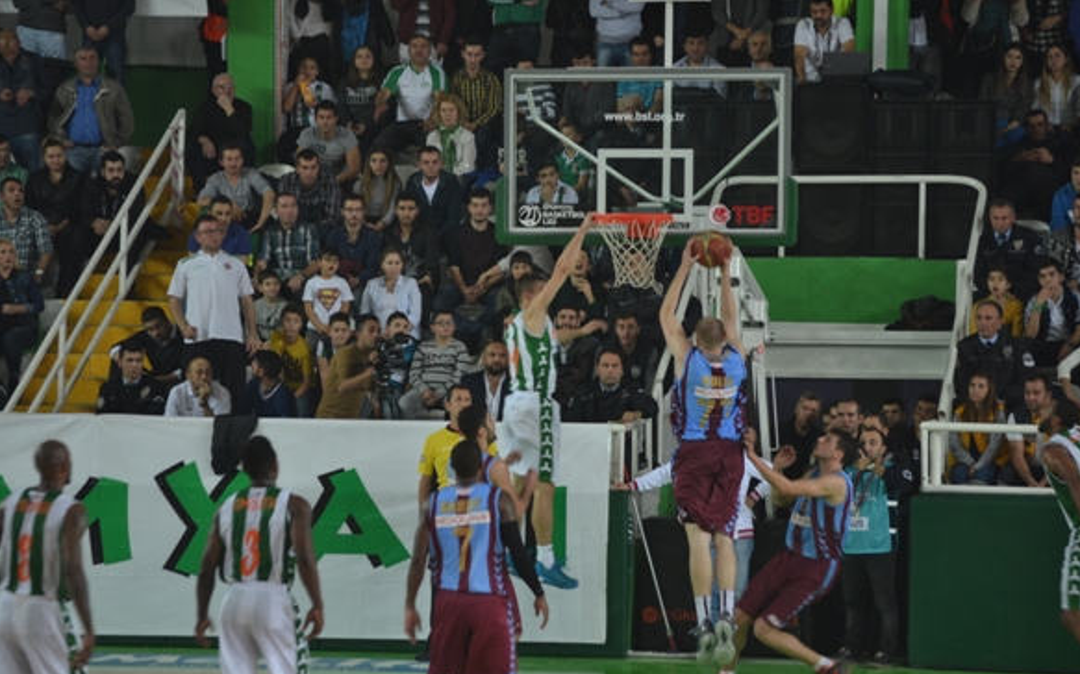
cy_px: 334
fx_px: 4943
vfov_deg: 7.8
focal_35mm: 168
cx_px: 534
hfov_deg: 12.5
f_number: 4.5
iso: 200
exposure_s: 1/60
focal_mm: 100
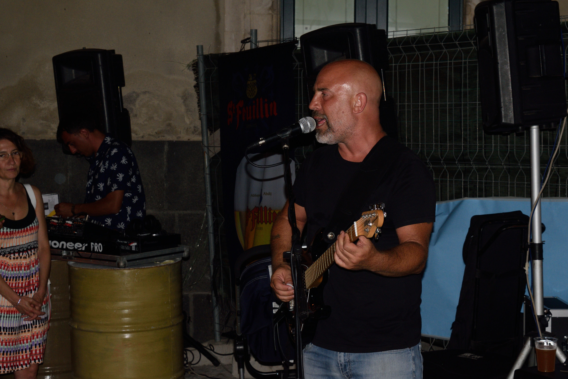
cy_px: 190
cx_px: 284
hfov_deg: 24.6
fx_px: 1302
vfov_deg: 16.6
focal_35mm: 82
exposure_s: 1/60
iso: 800
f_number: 11
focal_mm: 55
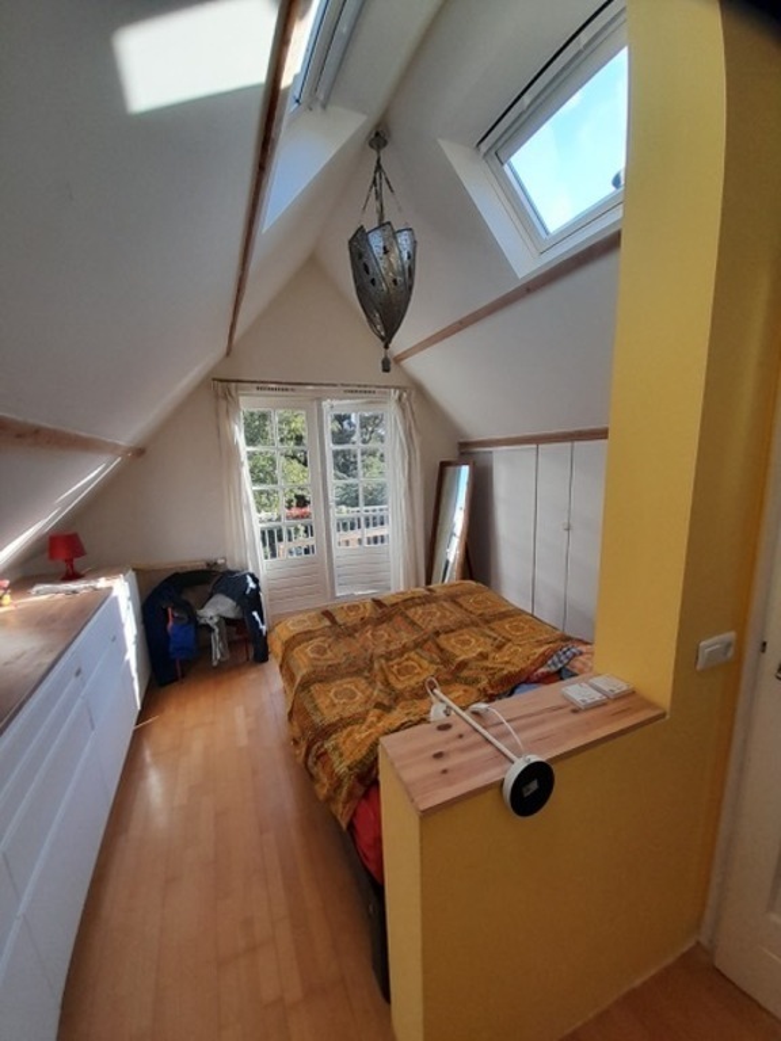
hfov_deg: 89.9
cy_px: 520
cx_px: 390
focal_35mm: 13
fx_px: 391
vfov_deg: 106.2
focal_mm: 1.13
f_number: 2.2
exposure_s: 1/121
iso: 40
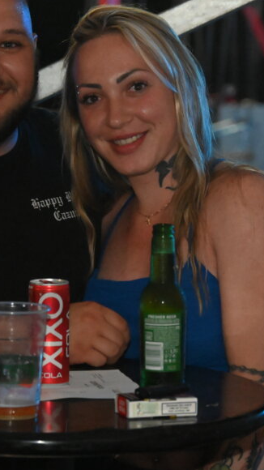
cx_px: 30
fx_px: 2416
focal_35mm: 194
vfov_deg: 11.1
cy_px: 200
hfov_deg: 6.2
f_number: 6.3
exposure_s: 1/125
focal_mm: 105
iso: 18000
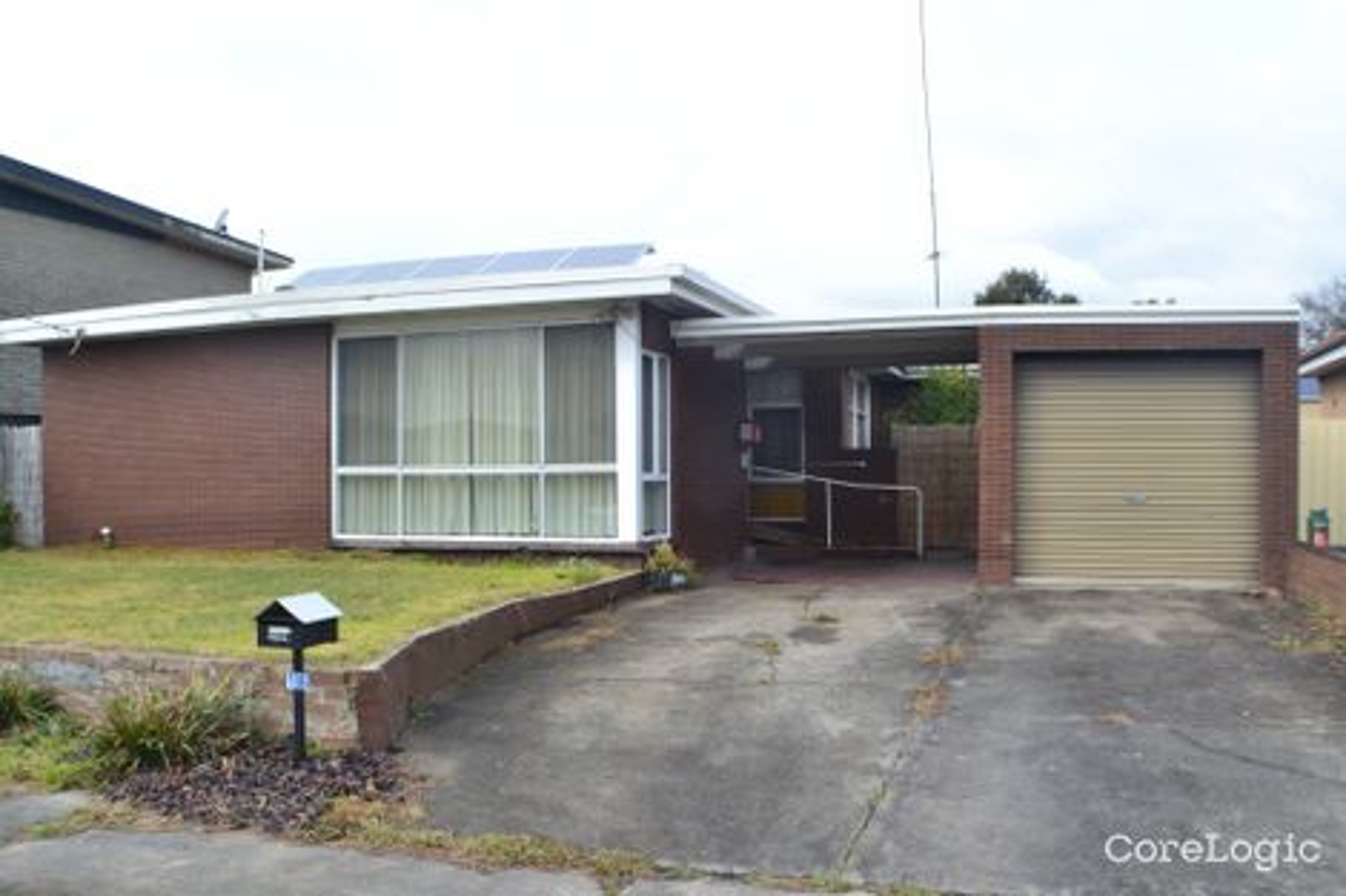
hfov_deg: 49.6
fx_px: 1458
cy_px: 448
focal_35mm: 39
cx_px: 673
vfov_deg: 34.2
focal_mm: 26
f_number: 10
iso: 400
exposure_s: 1/200
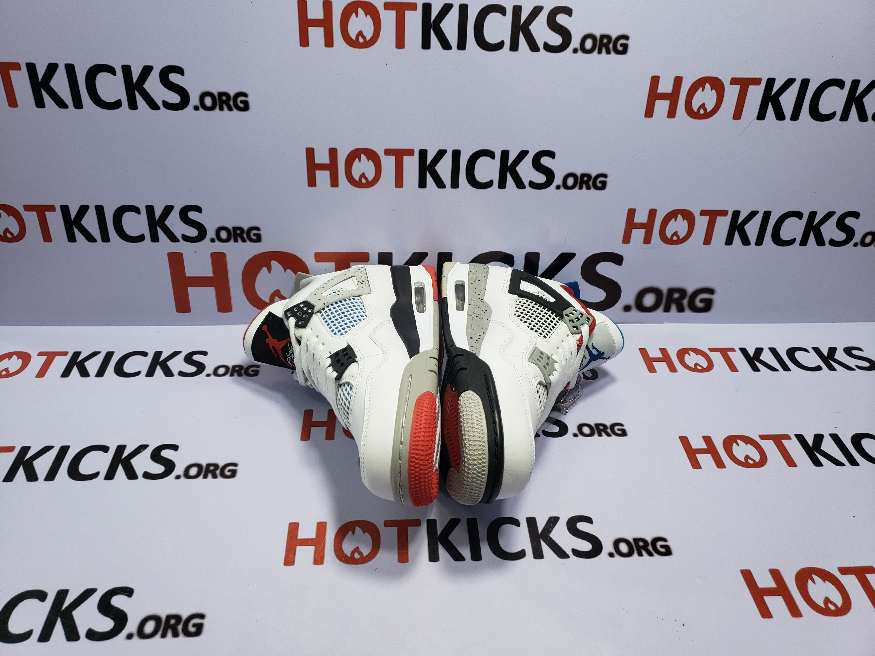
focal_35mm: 26
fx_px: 657
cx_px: 438
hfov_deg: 67.3
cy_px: 328
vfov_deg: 53.1
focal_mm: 4.3
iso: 64
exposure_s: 1/100
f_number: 1.5
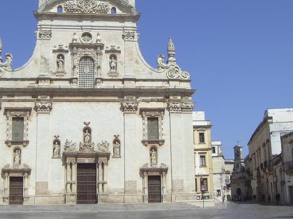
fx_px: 474
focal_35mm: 56
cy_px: 70
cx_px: 138
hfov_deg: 34.3
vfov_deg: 25.9
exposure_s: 1/1000
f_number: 4.3
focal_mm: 6.2
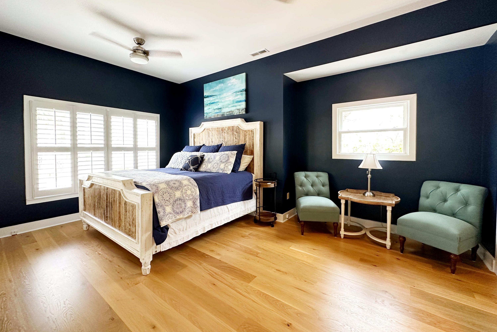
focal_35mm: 15
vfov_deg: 77.2
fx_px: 207
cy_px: 154
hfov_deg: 100.4
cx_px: 247
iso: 320
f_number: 2.2
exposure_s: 1/60
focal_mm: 2.22
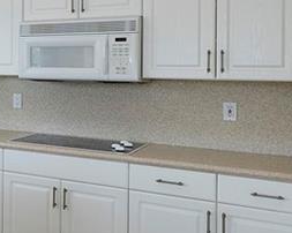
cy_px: 61
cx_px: -111
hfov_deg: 26.6
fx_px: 492
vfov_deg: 26.3
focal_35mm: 57
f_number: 11
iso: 160
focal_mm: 10
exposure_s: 1/15
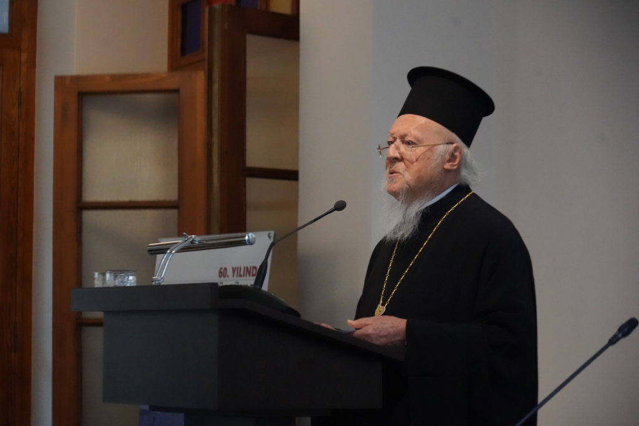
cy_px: 213
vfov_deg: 13.0
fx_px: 1864
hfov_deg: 19.5
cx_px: 320
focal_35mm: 105
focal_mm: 105
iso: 20000
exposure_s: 1/800
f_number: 5.6
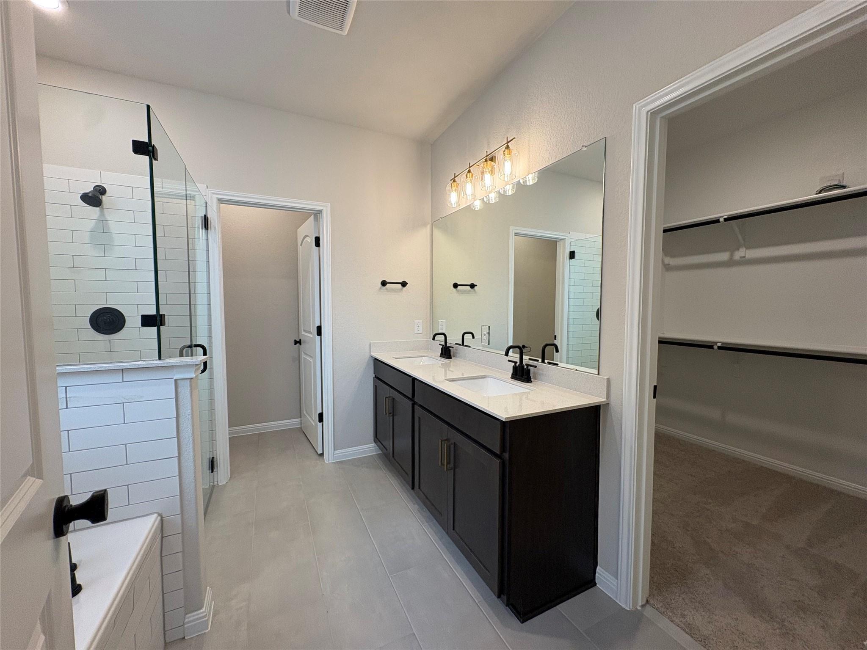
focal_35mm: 14
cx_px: 434
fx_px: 351
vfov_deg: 85.7
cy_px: 325
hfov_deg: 102.1
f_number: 2.2
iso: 125
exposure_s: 1/120
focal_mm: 2.22
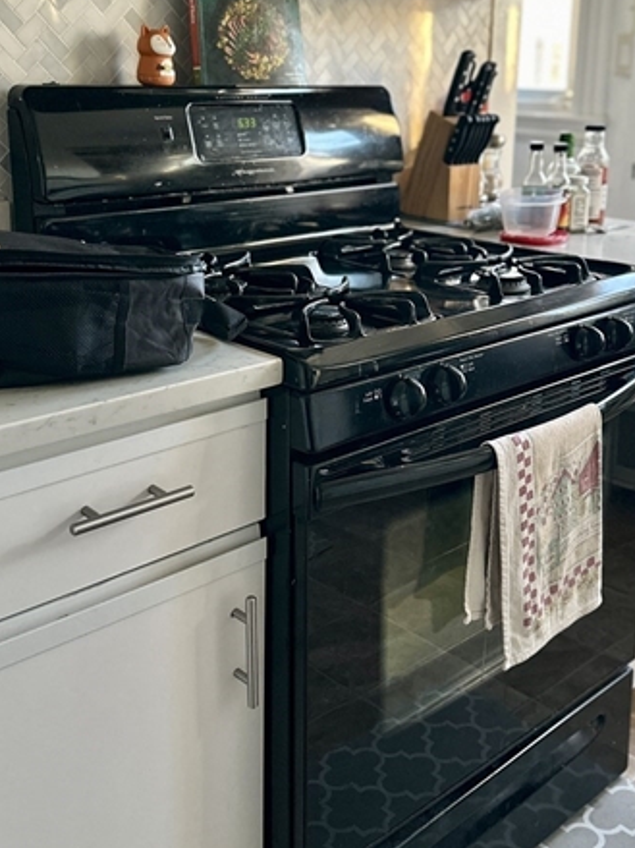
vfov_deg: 44.2
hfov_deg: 34.3
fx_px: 1028
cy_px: 288
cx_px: 351
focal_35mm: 42
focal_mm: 6.86
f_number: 1.78
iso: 320
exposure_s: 1/60
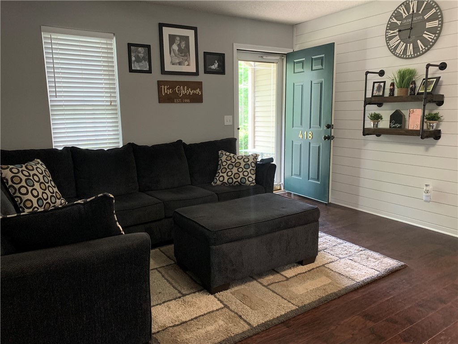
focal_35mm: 26
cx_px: 229
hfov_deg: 67.3
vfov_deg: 53.1
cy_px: 172
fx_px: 344
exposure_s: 1/30
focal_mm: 4.25
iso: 400
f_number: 1.8
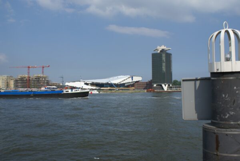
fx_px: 220
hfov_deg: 57.2
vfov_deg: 40.1
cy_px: 80
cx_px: 120
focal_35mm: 33
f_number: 10
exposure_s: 1/250
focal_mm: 22
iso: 100
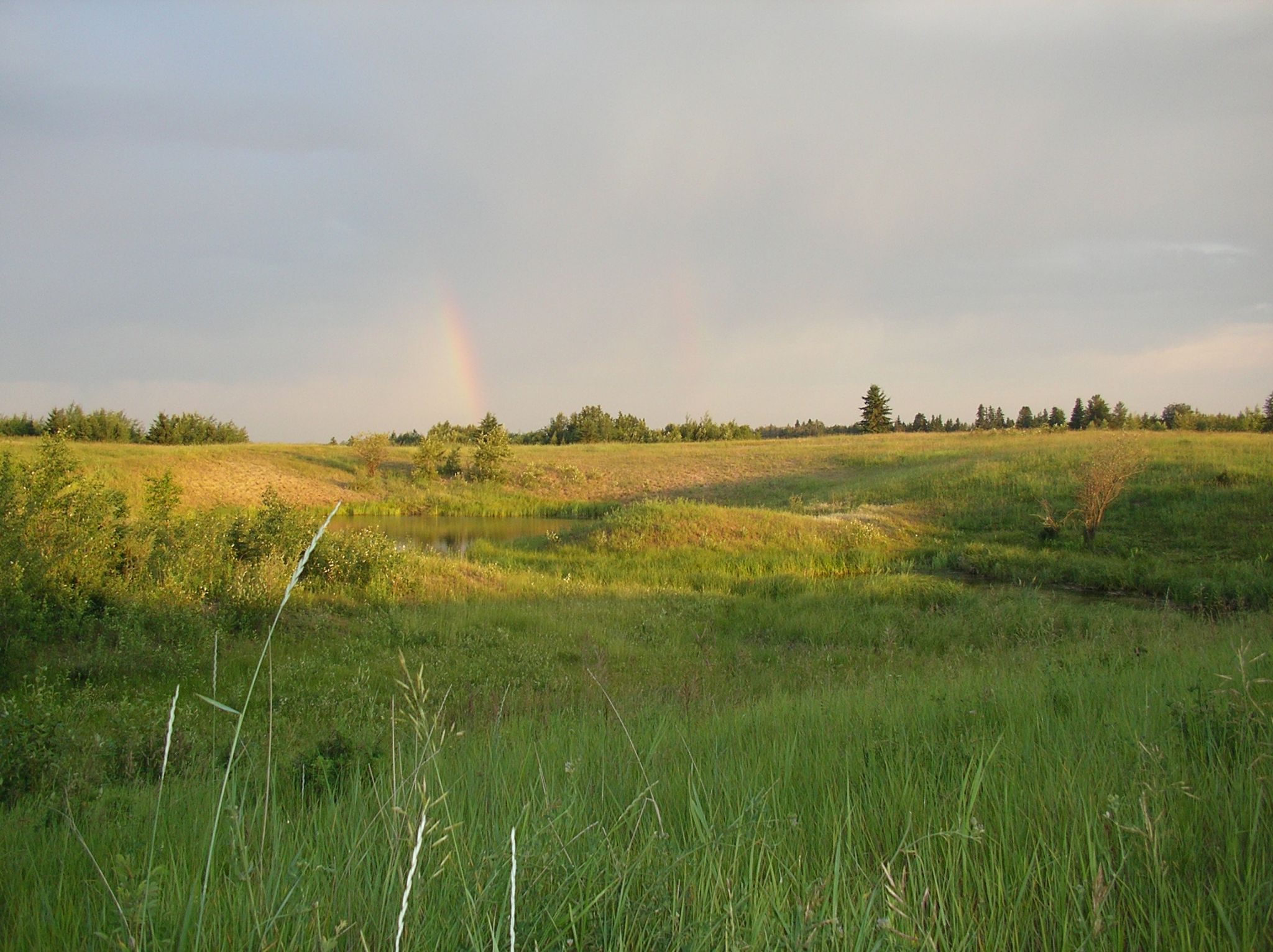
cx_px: 636
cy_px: 476
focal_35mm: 37
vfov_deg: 38.6
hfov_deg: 50.2
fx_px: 1359
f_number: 2.8
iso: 64
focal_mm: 5.7
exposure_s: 1/160
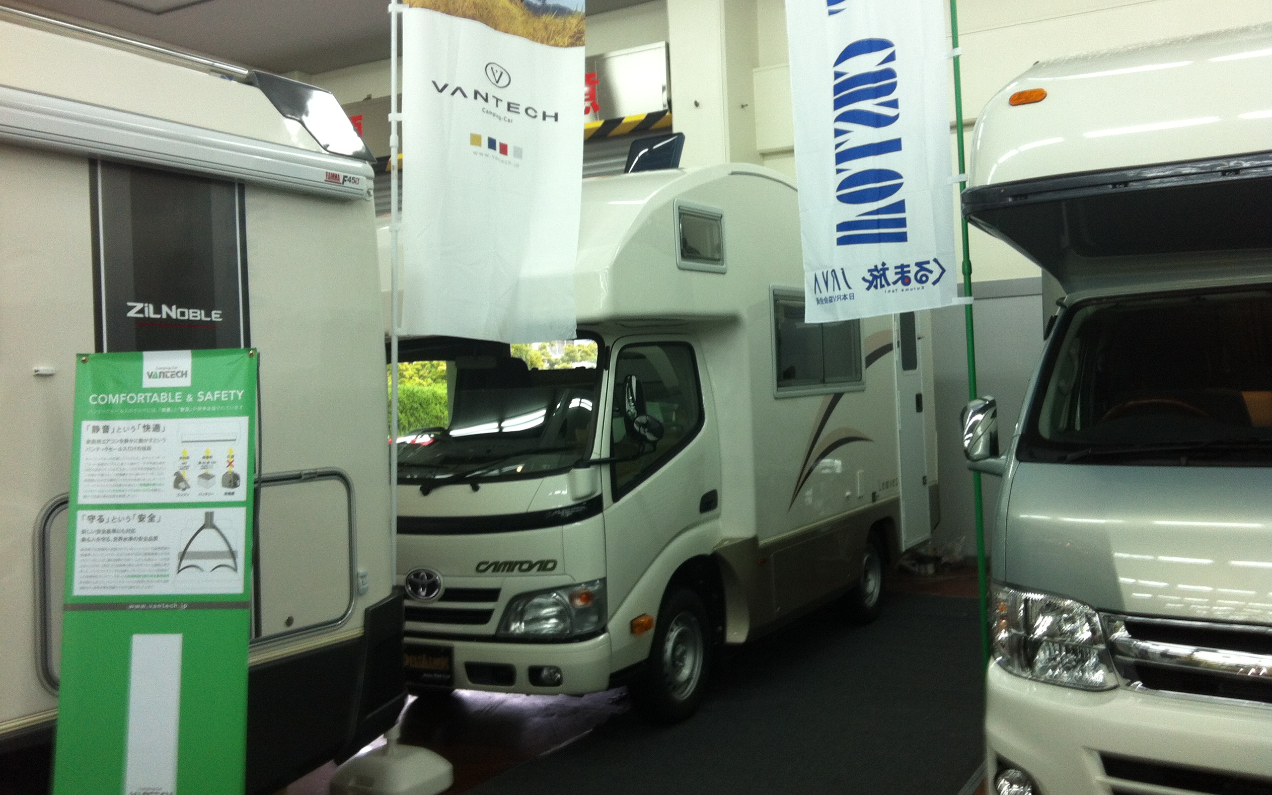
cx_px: 637
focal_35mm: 38
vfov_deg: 33.6
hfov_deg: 51.5
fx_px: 1317
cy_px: 368
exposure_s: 1/17
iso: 80
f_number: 2.8
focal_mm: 3.85
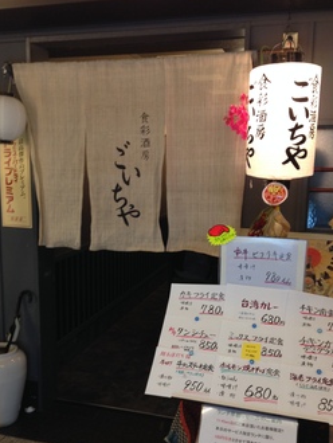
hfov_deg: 36.0
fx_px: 512
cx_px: 153
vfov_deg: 46.6
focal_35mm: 40
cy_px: 258
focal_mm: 4.12
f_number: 2.4
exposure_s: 1/20
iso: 100
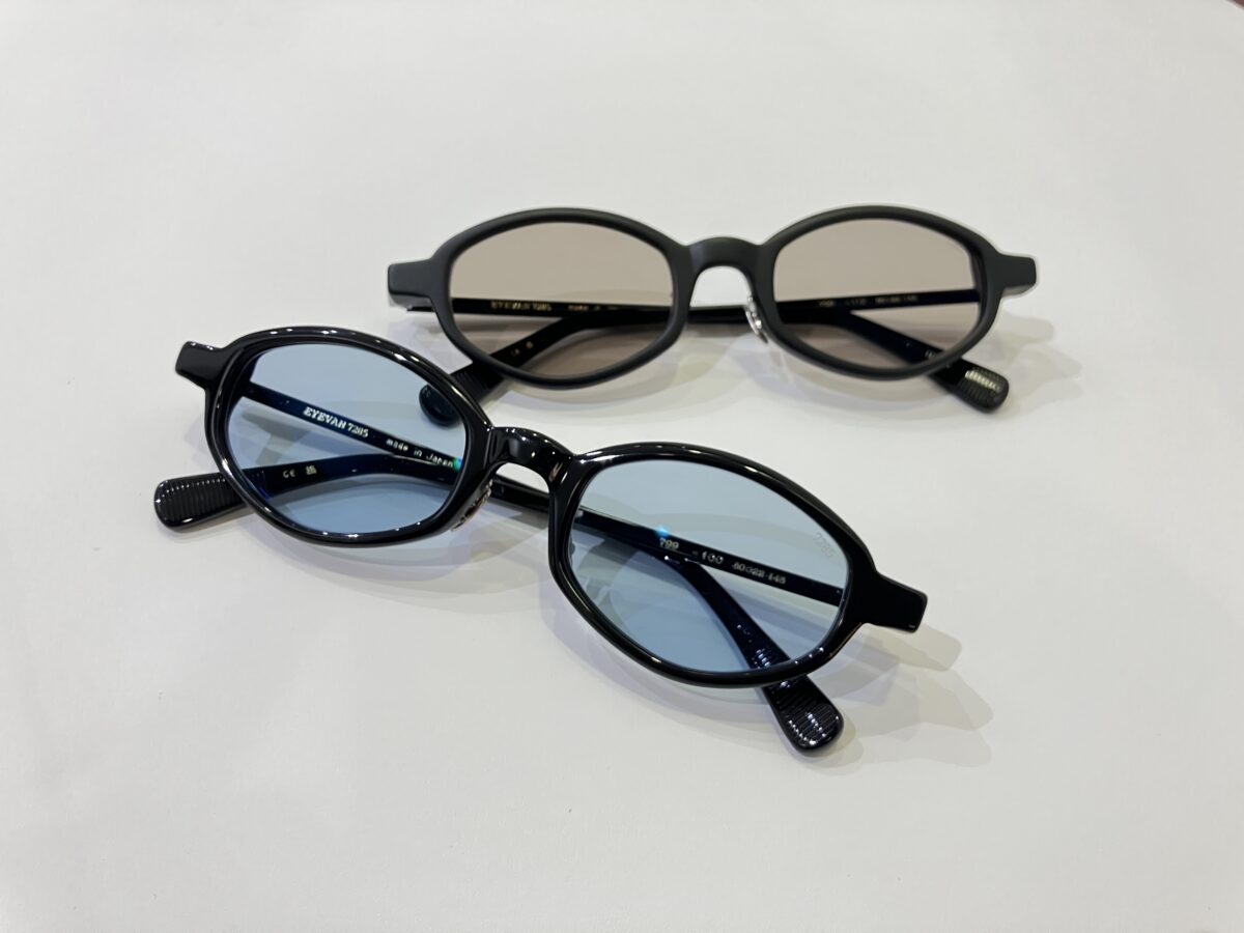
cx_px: 622
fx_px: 1006
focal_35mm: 28
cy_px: 466
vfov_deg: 49.7
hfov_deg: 63.4
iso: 160
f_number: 1.8
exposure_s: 1/60
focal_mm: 3.99
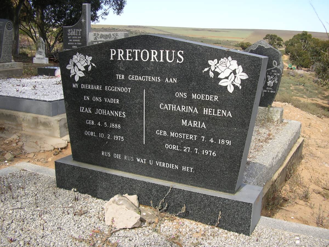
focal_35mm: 38
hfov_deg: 49.0
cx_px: 164
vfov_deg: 37.7
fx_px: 361
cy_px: 124
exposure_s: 1/400
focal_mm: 5.8
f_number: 2.9
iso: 50
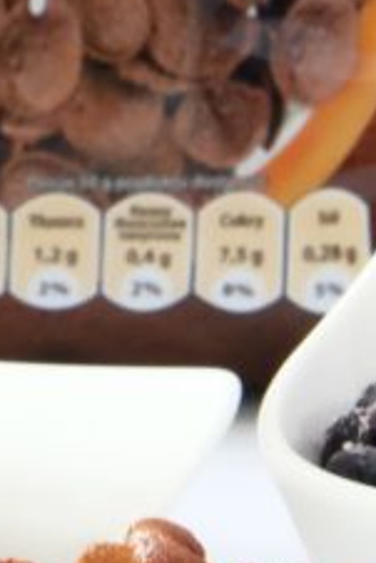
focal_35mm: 376
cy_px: -199
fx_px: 5881
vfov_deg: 5.4
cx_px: -78
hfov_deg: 3.7
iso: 3200
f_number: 11
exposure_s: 1/6
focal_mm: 55
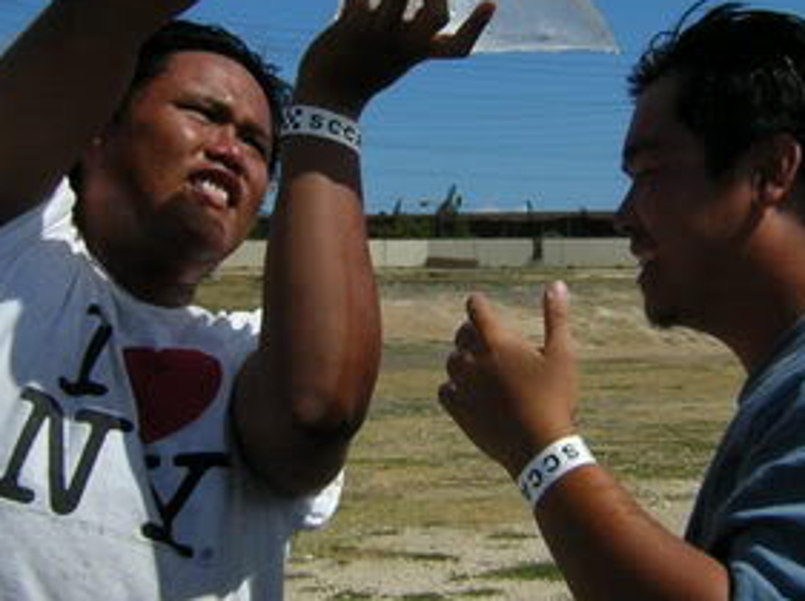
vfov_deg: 19.0
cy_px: 195
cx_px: 510
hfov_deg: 25.3
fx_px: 1788
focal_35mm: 77
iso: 100
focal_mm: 4.7
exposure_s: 1/816
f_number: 5.2
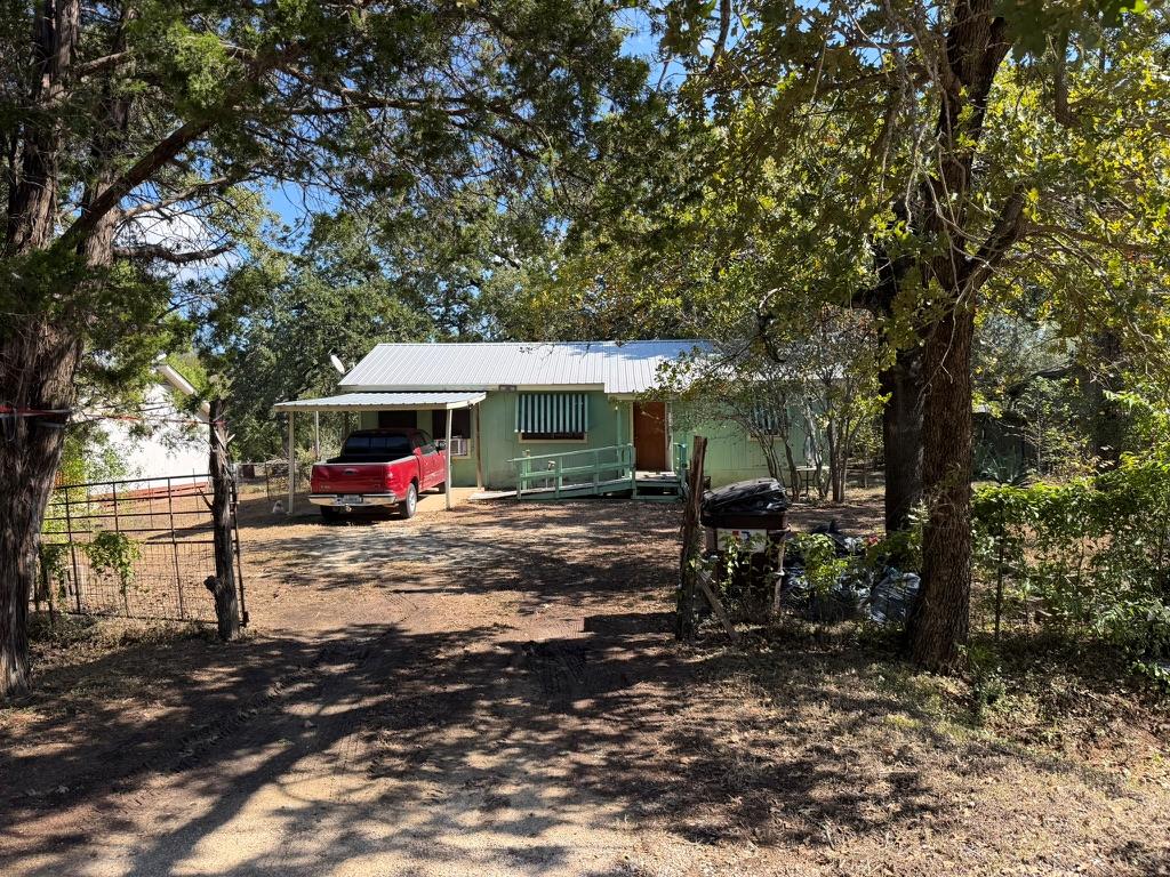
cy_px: 438
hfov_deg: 71.6
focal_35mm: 24
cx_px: 585
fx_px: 811
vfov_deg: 56.8
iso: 100
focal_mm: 6.76
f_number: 1.78
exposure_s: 1/1464
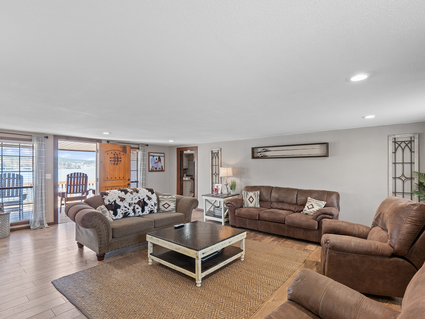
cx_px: 212
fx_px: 196
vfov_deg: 78.1
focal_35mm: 16
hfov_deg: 94.5
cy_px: 160
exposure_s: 1/13
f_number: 5.6
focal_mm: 8
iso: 400
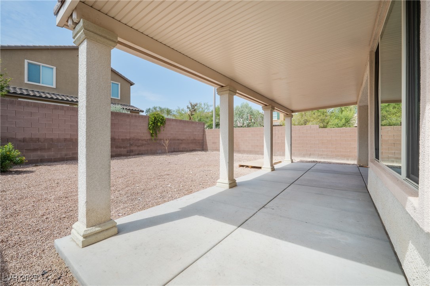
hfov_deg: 104.3
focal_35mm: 14
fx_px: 167
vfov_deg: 81.2
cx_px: 215
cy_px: 143
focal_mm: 14
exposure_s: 1/160
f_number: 9
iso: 100
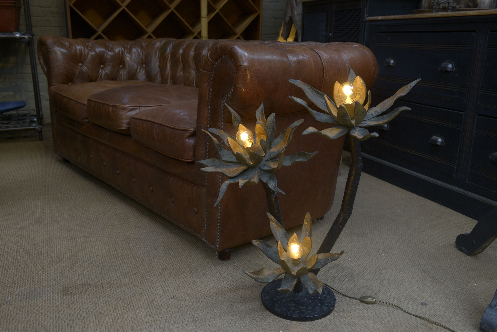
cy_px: 166
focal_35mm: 32
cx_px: 248
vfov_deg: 41.1
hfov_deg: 58.7
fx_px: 442
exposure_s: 1/50
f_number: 8
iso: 640
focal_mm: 32
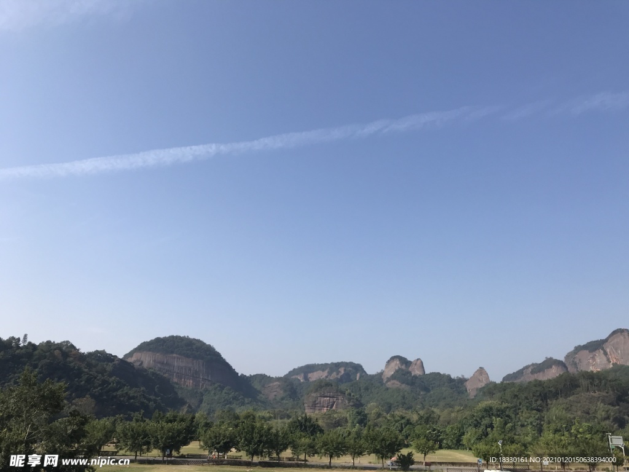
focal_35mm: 28
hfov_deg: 63.4
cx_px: 314
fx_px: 509
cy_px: 236
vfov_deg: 49.7
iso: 20
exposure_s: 1/2817
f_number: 1.8
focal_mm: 3.99
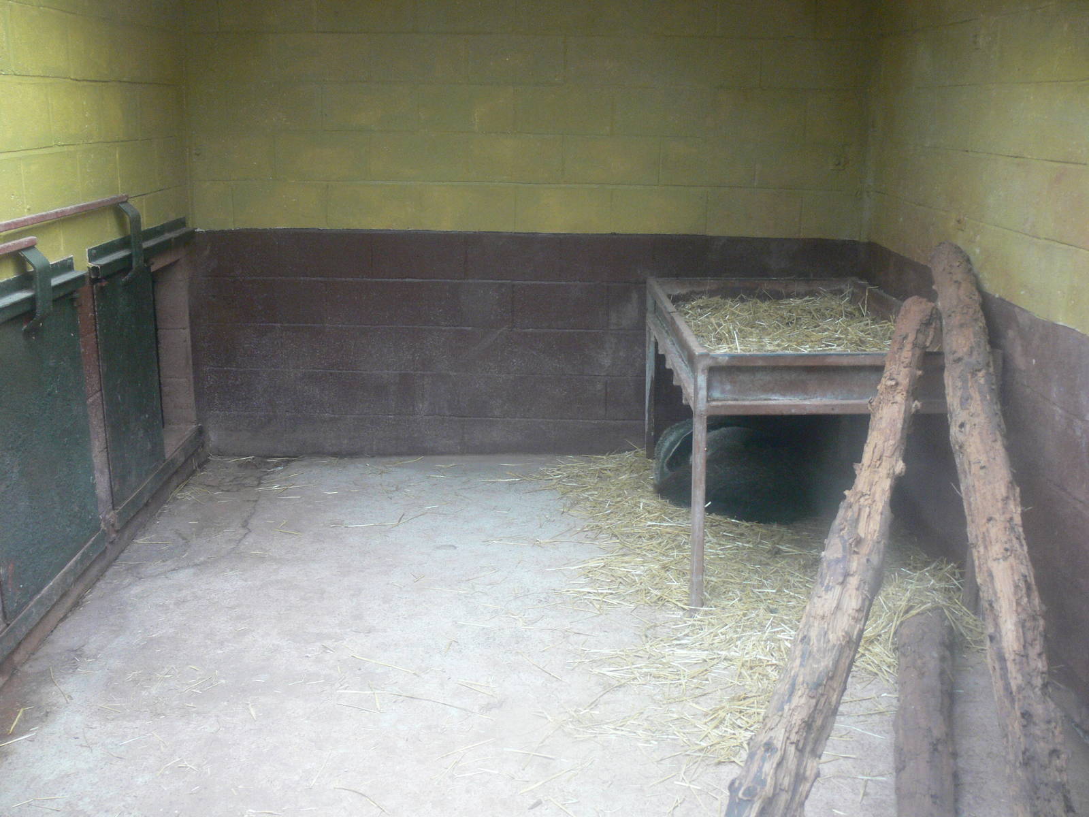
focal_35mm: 35
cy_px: 408
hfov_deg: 52.6
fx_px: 1101
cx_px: 544
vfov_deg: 40.7
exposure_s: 1/25
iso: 200
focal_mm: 7.4
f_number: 2.8
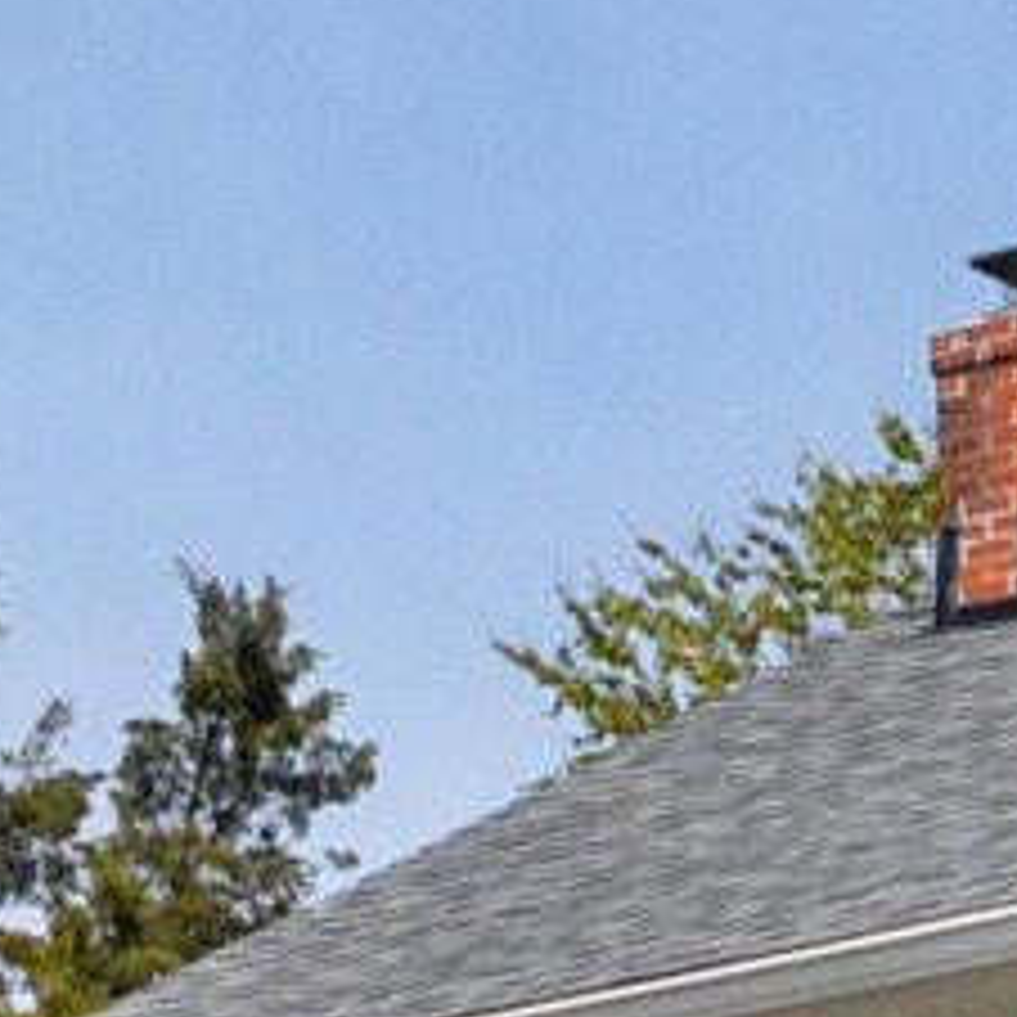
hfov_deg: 5.8
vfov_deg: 6.4
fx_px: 8941
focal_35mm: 269
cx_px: 3600
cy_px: 1631
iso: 400
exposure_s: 1/4000
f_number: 9
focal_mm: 35
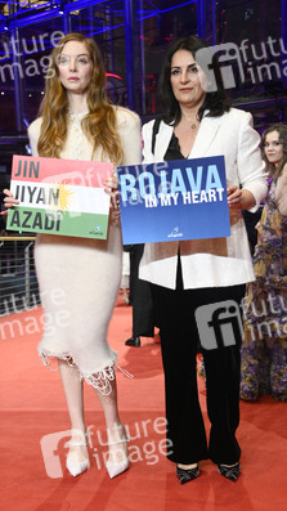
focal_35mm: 58
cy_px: 255
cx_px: 144
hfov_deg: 20.7
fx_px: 786
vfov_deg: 36.0
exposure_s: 1/200
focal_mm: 55
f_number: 5.6
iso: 5000
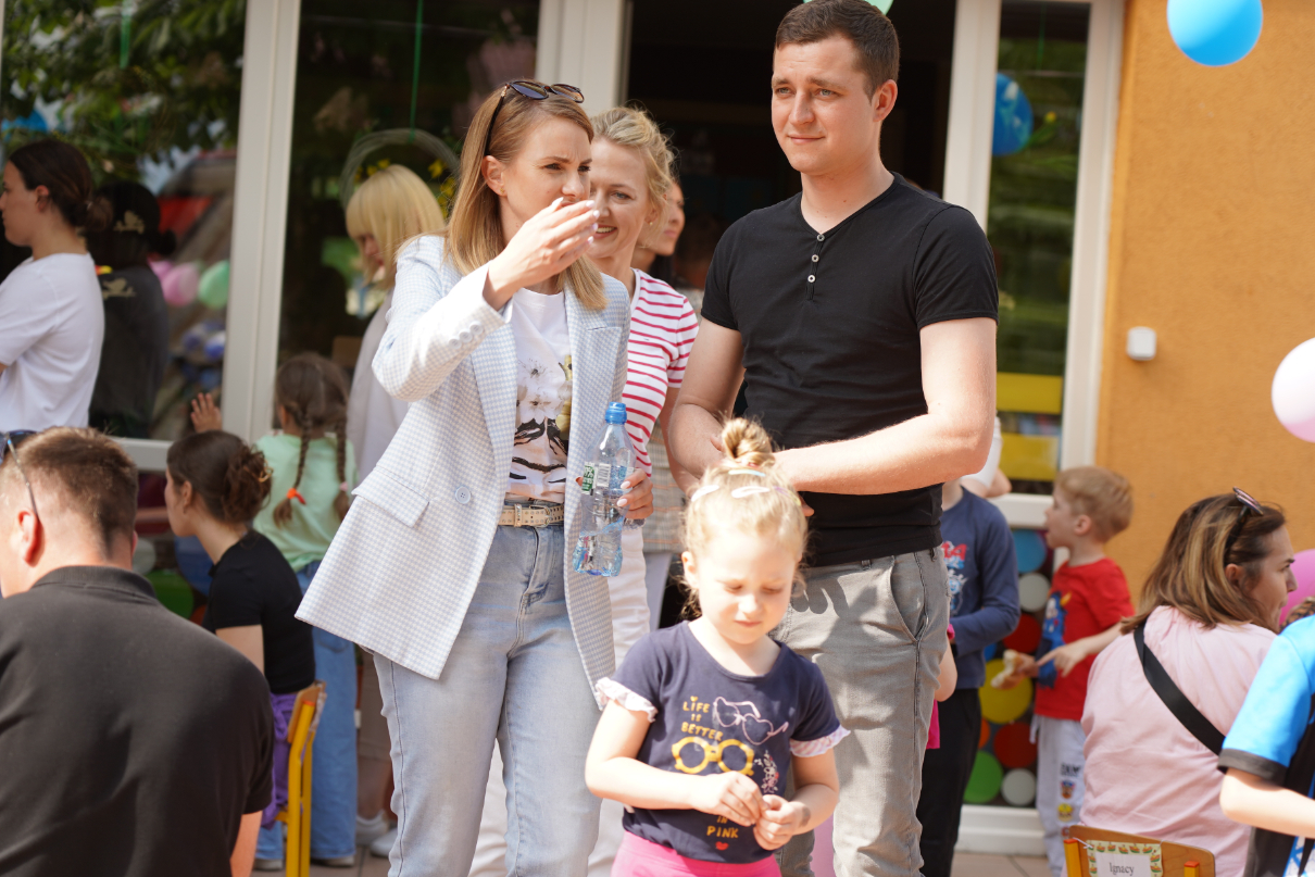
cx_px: 665
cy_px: 410
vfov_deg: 13.6
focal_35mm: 101
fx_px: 3689
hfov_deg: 20.2
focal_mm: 94
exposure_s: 1/200
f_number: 4
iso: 100
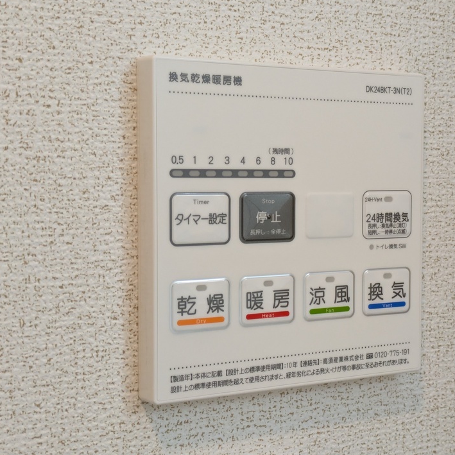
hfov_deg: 28.0
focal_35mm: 61
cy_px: 225
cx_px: 295
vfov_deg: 28.2
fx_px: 907
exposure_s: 1/120
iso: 288
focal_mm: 5.43
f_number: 1.89
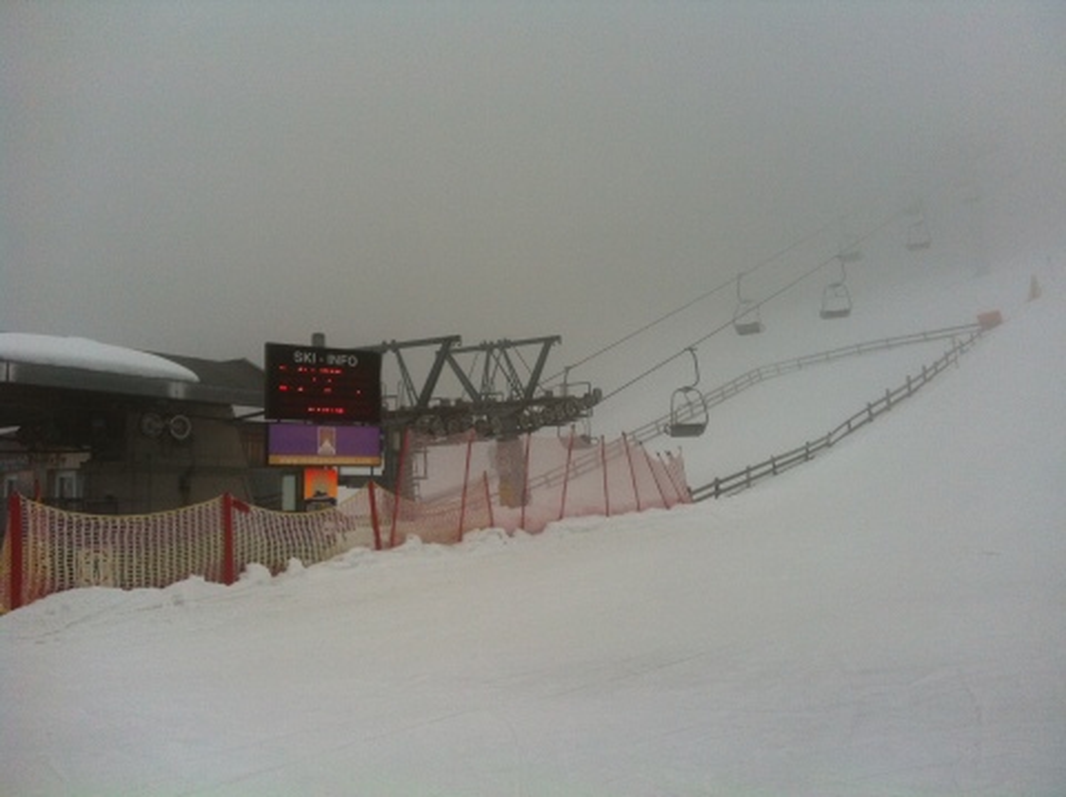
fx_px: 1077
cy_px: 398
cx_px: 533
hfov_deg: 52.7
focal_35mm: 35
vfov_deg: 40.6
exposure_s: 1/914
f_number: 2.8
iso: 80
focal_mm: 3.85
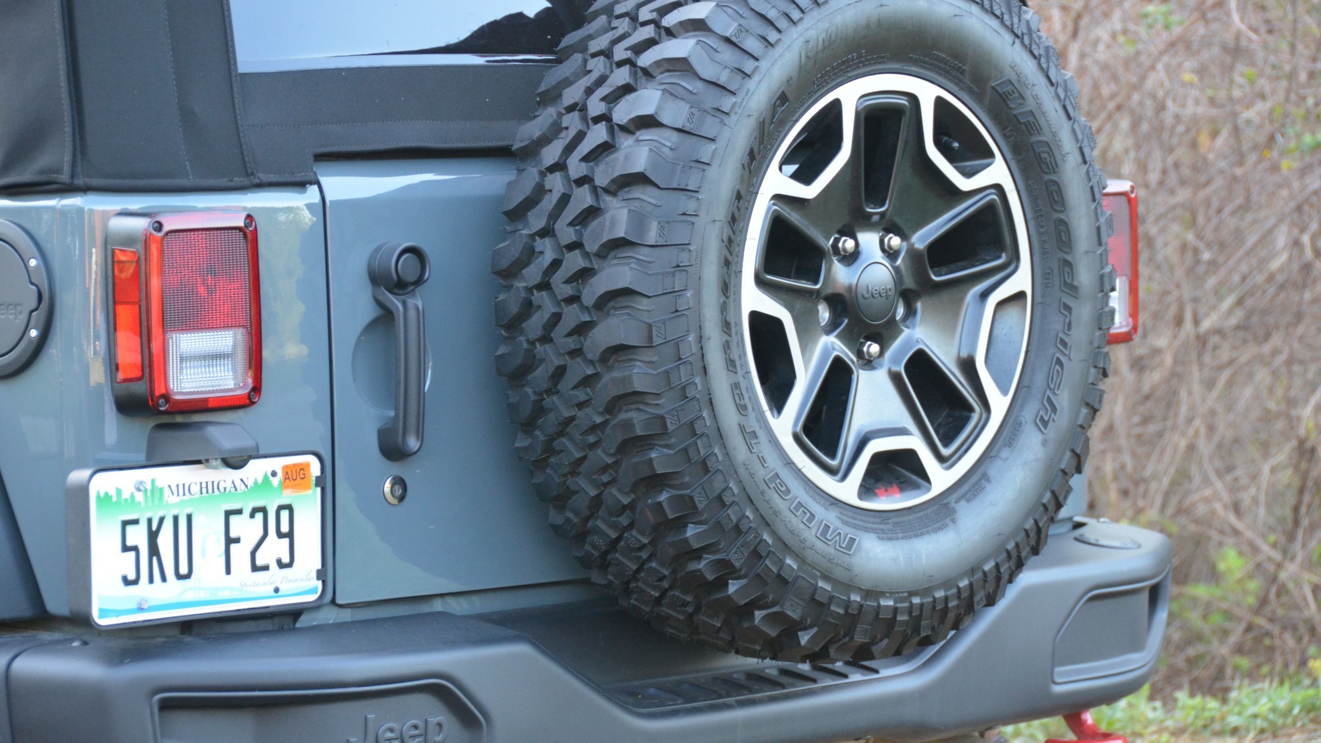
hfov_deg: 15.1
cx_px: 659
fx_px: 4974
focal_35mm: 142
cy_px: 324
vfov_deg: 8.5
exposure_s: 1/200
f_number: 5.3
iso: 1600
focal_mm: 90
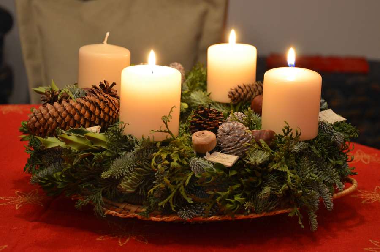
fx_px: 758
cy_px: 126
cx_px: 190
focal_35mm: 72
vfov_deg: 18.8
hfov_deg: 28.1
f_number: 4.8
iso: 1000
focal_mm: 48
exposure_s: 1/13
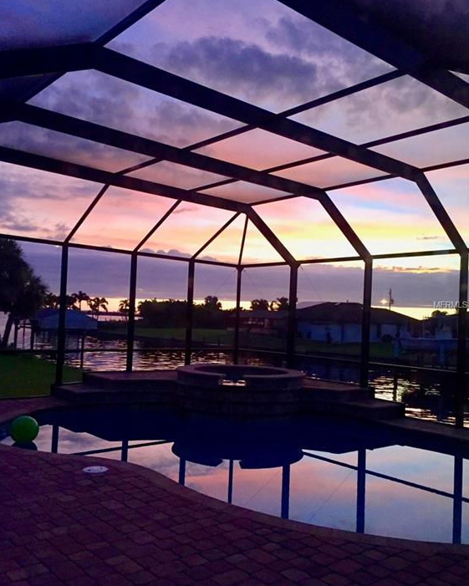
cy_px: 305
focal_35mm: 31
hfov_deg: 47.1
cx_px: 231
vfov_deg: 57.2
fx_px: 538
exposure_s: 1/30
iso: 250
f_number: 2.2
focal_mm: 4.15
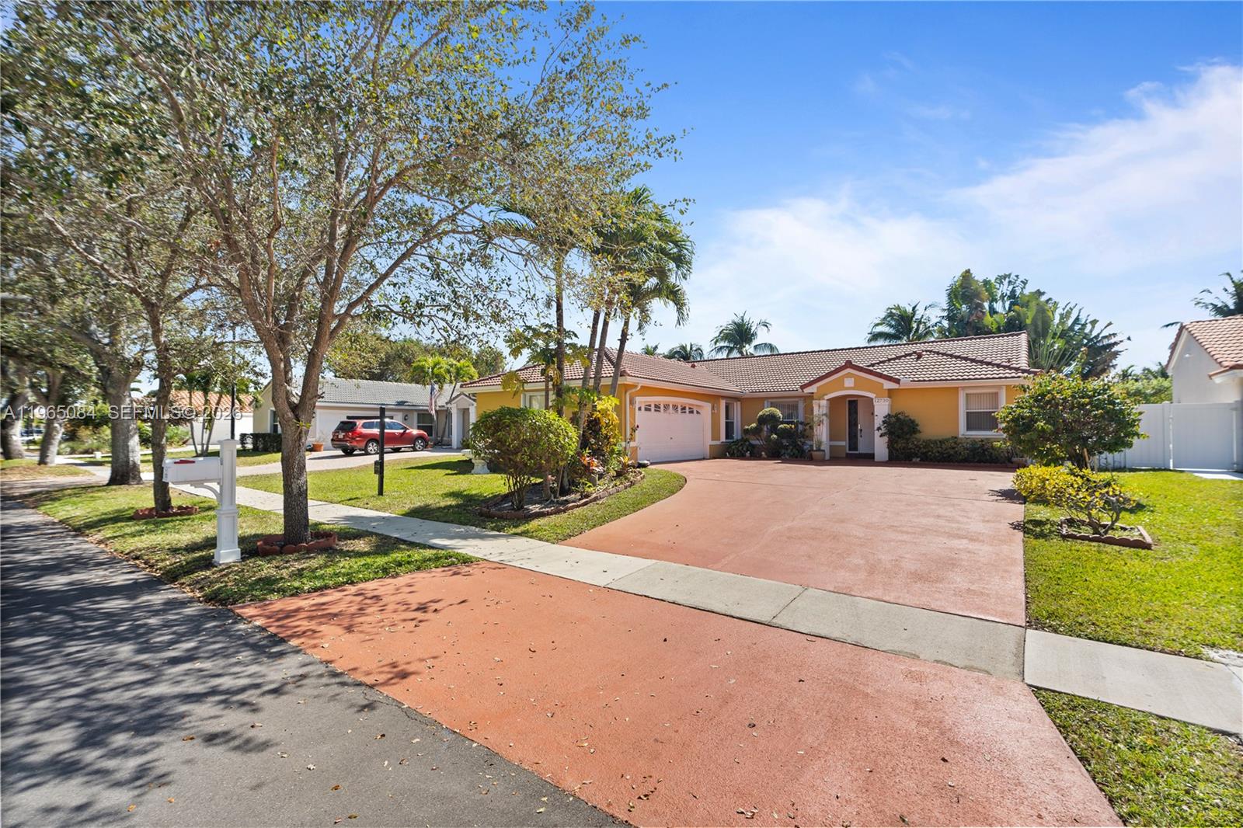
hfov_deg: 96.7
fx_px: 552
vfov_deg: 73.7
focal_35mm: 16
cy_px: 414
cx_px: 622
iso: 100
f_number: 5
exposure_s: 1/60
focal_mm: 16
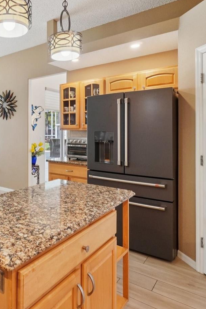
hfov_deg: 44.7
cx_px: 17
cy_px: 134
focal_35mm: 26
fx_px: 223
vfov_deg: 69.1
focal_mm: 10
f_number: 8
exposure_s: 1/30
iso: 640
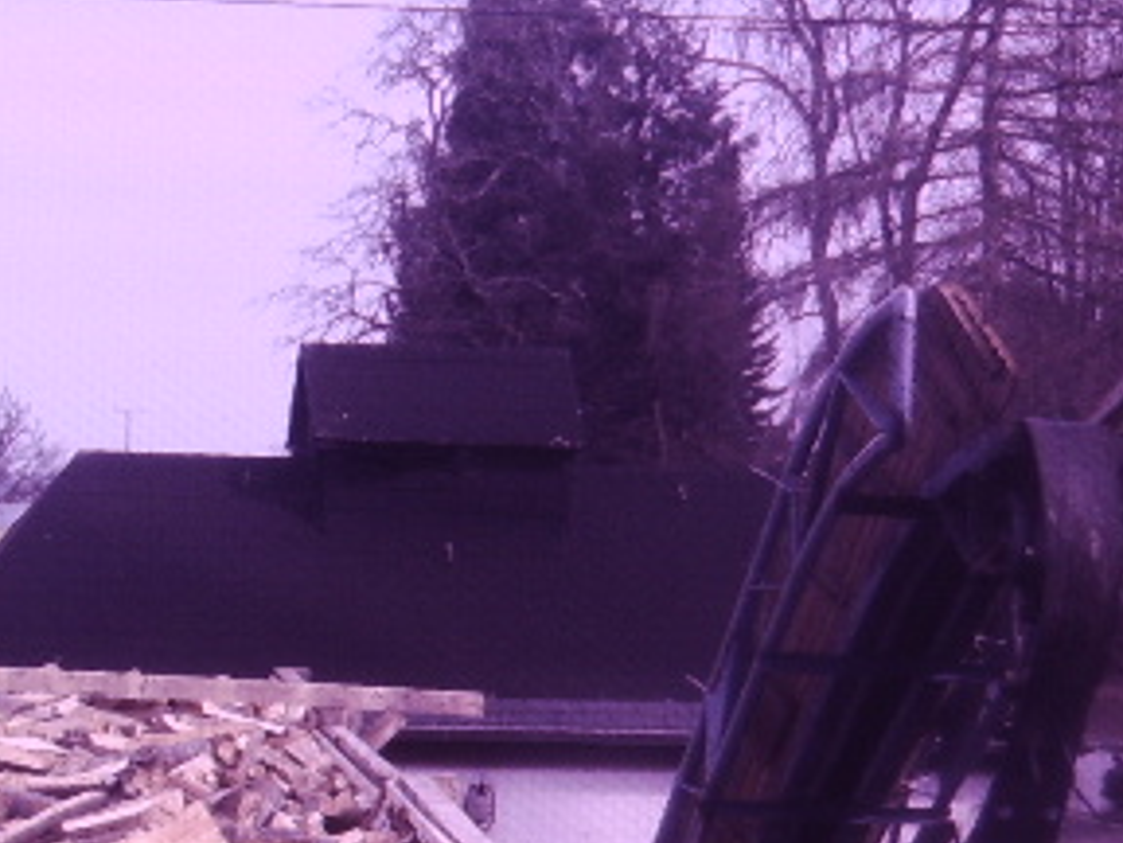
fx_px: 2238
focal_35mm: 69
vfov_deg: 20.6
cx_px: 203
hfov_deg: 27.5
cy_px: 855
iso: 71
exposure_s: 1/229
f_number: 4
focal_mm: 8.13
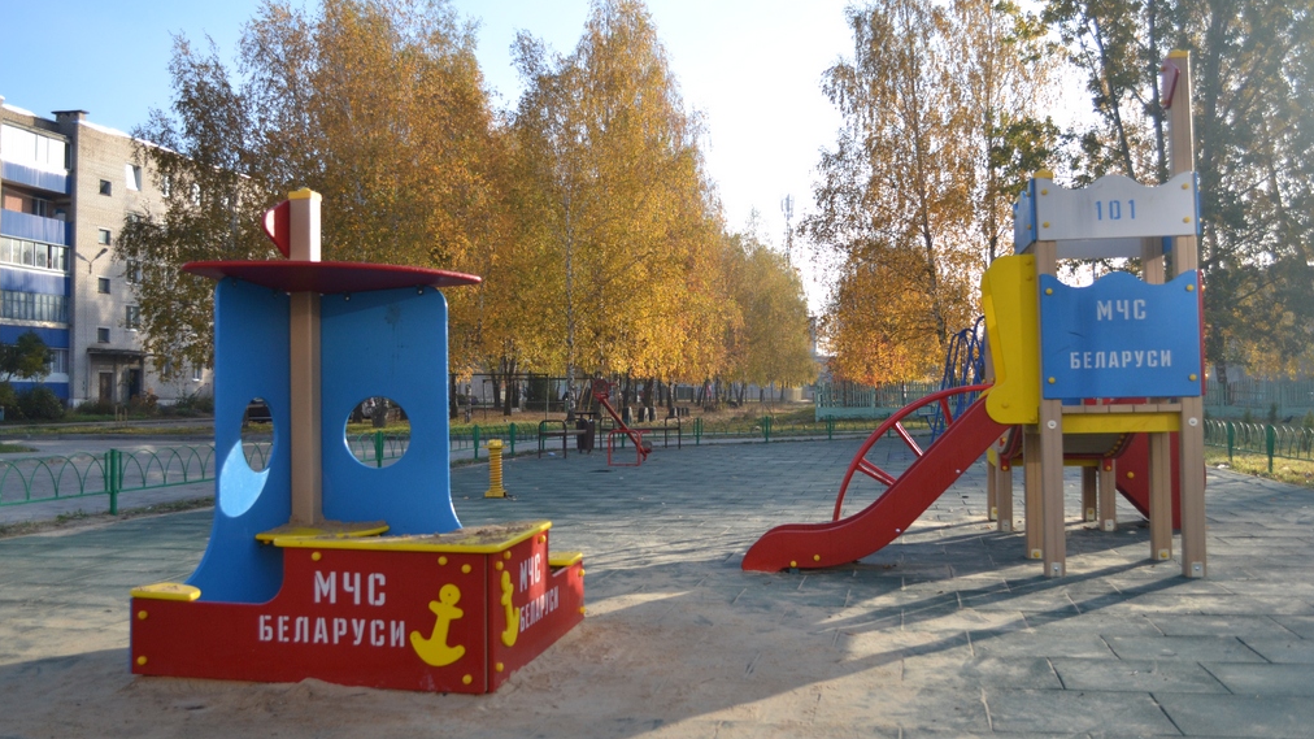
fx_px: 1219
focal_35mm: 35
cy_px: 372
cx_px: 662
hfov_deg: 56.6
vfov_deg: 33.7
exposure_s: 1/1250
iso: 400
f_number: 5
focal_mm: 22
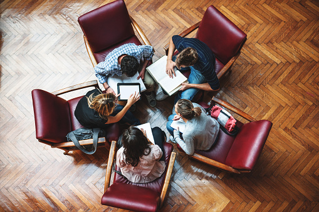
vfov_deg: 27.0
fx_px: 443
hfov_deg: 39.6
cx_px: 160
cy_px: 106
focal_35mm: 50
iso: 640
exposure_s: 1/250
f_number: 2.8
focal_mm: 50
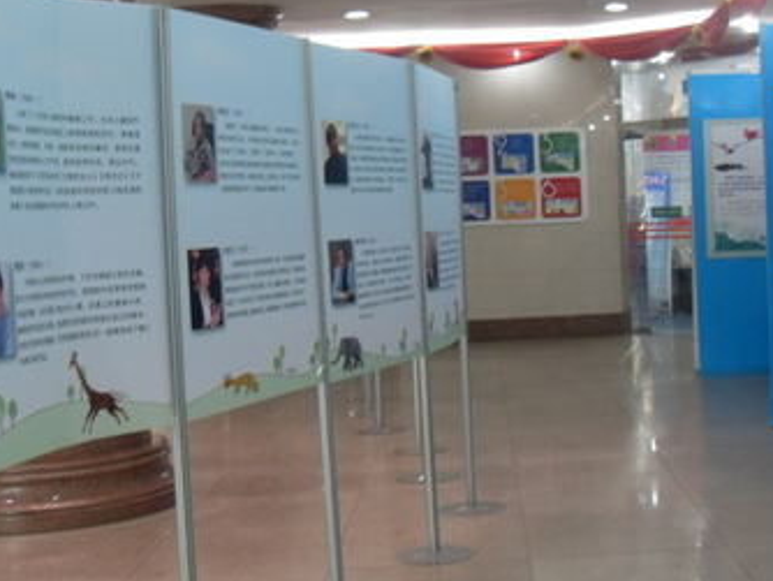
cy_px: 197
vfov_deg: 24.0
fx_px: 1363
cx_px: 646
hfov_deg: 30.7
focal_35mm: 61
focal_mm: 6.3
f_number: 2.8
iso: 200
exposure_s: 1/15
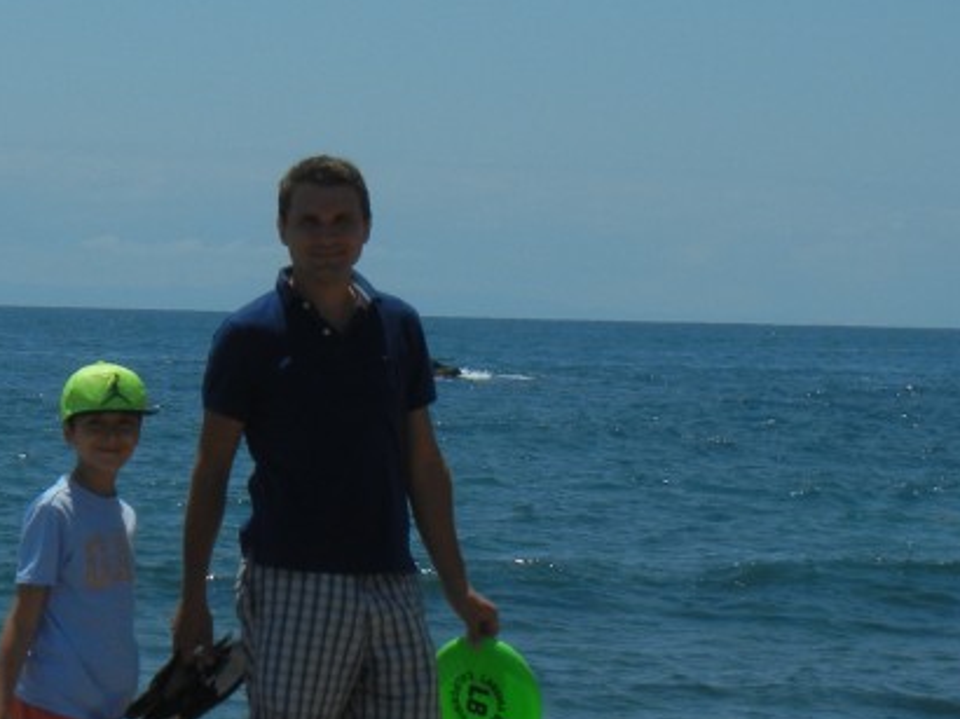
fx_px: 4712
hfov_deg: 11.6
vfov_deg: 8.7
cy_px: 393
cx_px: 138
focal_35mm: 170
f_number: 8.2
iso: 160
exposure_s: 1/871
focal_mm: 12.2
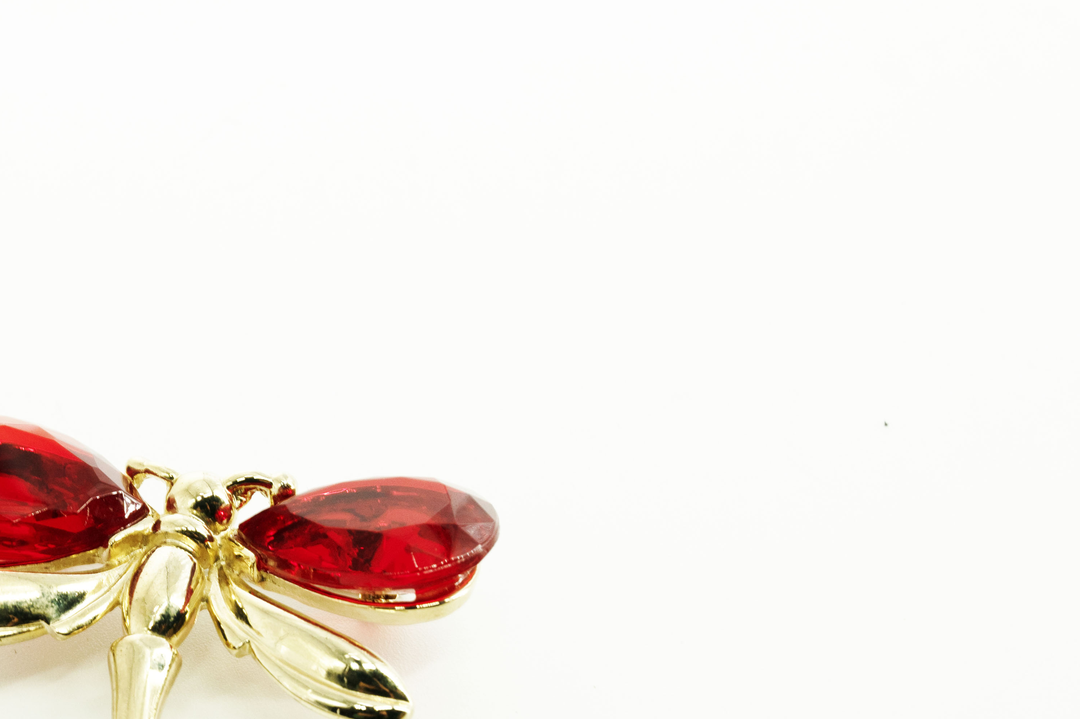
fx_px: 2129
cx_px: 158
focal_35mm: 71
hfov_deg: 27.7
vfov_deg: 18.9
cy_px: 611
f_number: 11
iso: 200
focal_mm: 35
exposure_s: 1/60
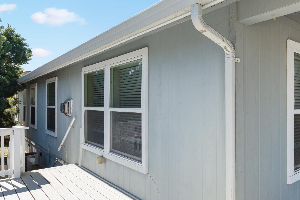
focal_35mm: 28
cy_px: 98
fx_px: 233
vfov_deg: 46.4
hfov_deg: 62.2
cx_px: 221
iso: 160
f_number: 8
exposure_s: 1/200
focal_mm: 16
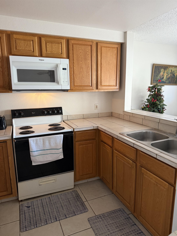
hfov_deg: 56.8
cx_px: 88
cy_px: 118
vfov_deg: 71.6
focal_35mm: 24
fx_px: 164
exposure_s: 1/60
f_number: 1.78
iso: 200
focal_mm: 6.76
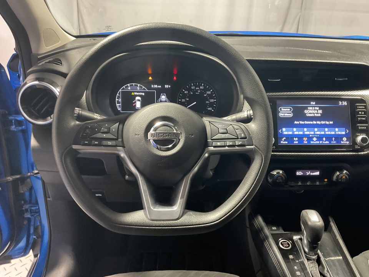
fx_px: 309
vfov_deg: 48.2
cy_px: 138
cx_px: 184
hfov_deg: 61.7
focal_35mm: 29
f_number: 1.8
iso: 250
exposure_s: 1/50
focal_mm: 3
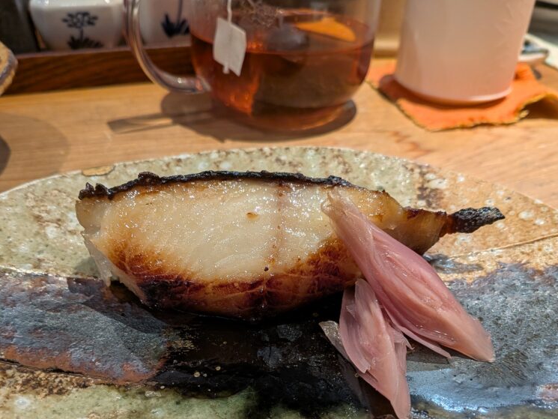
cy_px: 299
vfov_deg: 42.0
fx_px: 532
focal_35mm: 33
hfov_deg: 55.3
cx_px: 275
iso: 26
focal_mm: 4.53
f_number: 1.7
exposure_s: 1/29.3
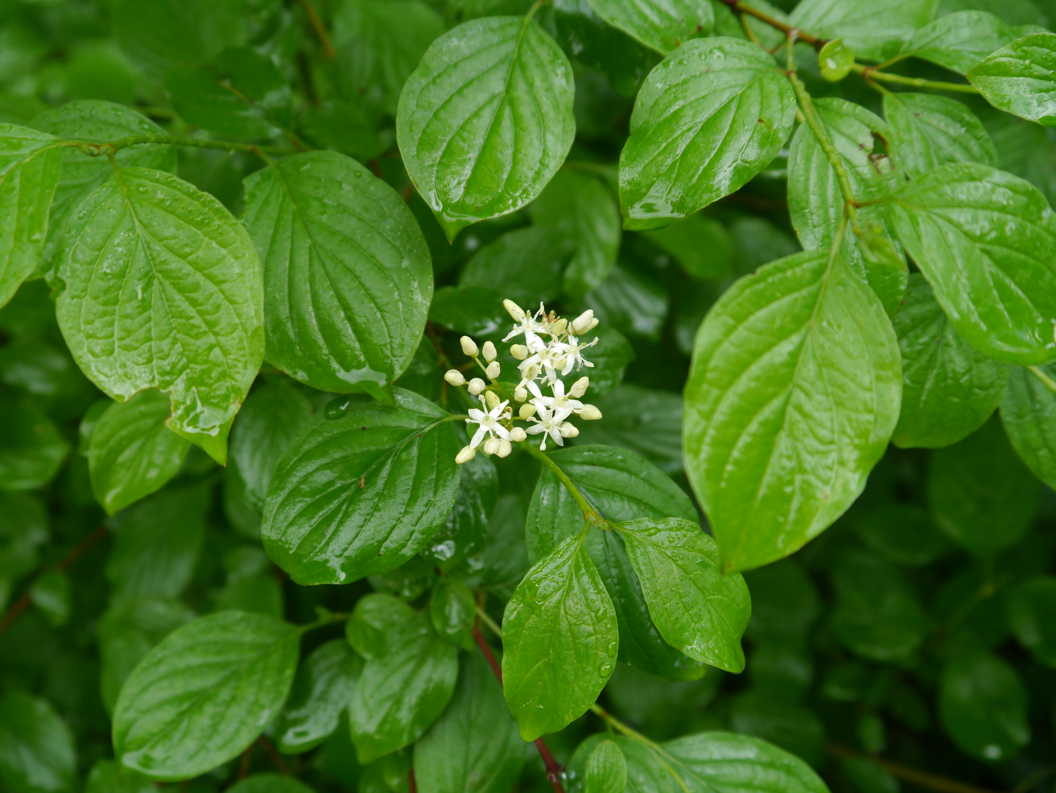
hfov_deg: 46.8
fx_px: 1221
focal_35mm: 40
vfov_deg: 36.0
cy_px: 396
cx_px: 528
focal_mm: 20
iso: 160
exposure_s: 1/100
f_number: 4.2
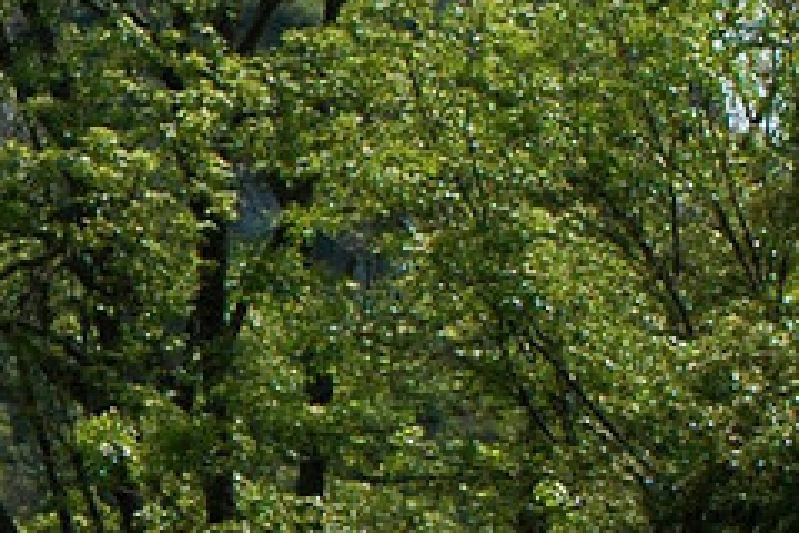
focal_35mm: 349
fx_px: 7753
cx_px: -1814
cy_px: 238
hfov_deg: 5.5
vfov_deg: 3.9
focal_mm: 35
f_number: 9
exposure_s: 1/320
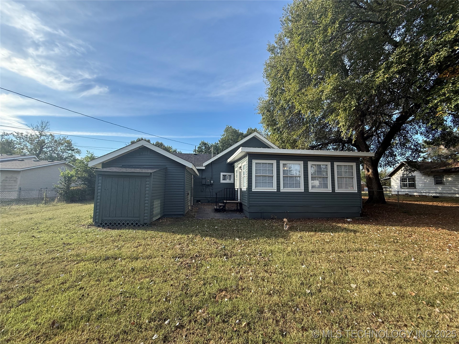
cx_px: 230
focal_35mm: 14
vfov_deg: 85.7
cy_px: 172
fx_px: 186
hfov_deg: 102.1
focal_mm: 2.22
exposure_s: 1/760
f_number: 2.2
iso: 50
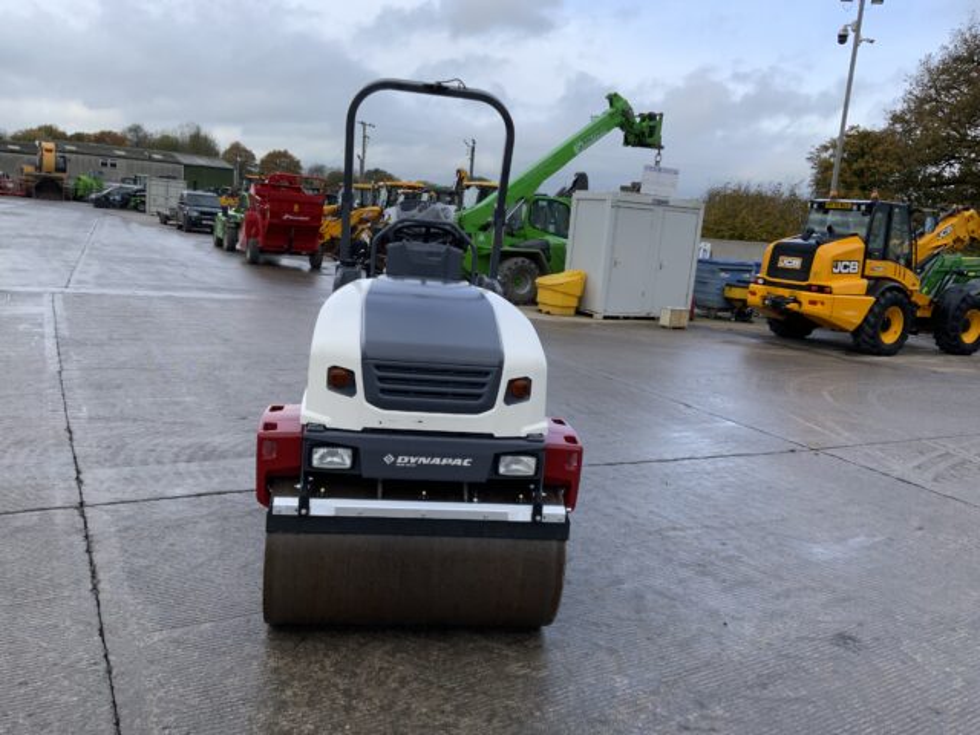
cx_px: 490
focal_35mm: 29
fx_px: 821
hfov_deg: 61.7
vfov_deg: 48.2
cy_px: 368
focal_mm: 3
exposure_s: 1/540
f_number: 1.8
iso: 16
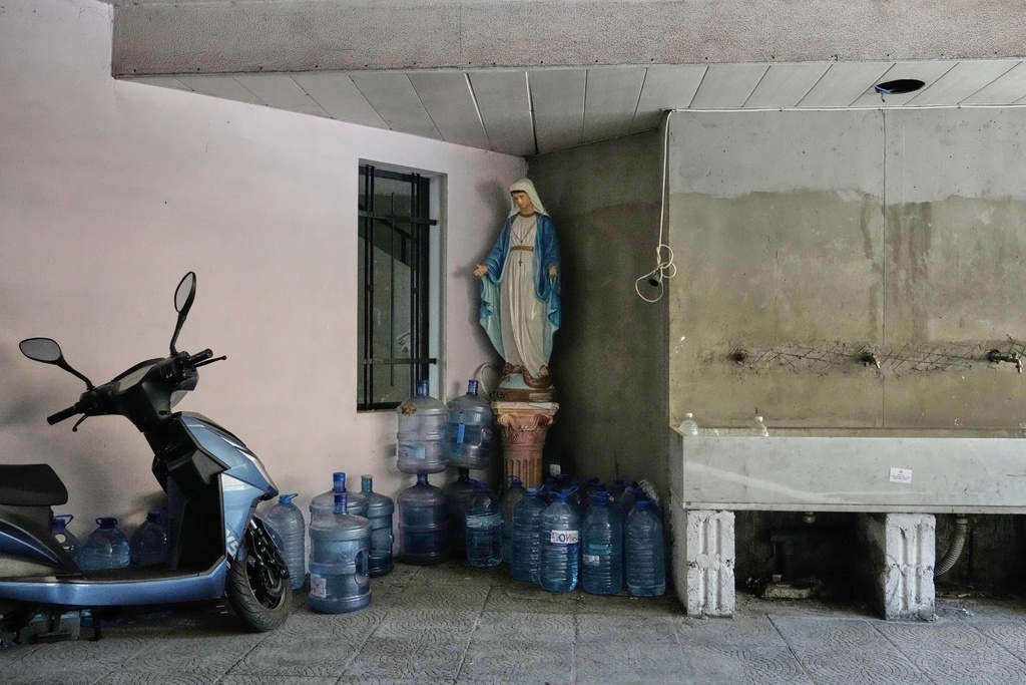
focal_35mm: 31
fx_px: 884
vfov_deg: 42.3
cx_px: 513
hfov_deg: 60.3
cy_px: 342
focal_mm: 31
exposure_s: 1/640
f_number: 4
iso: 8000
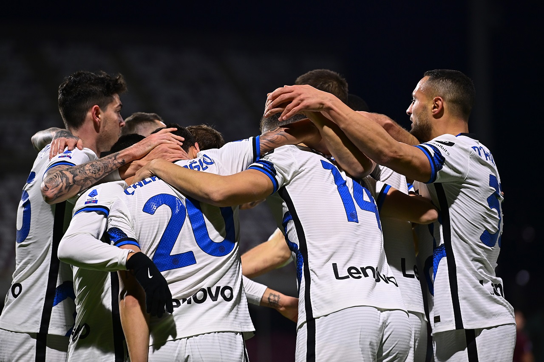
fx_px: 2719
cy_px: 181
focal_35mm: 180
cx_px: 272
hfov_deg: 11.4
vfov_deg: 7.6
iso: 2500
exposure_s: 1/1600
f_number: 3.5
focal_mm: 180
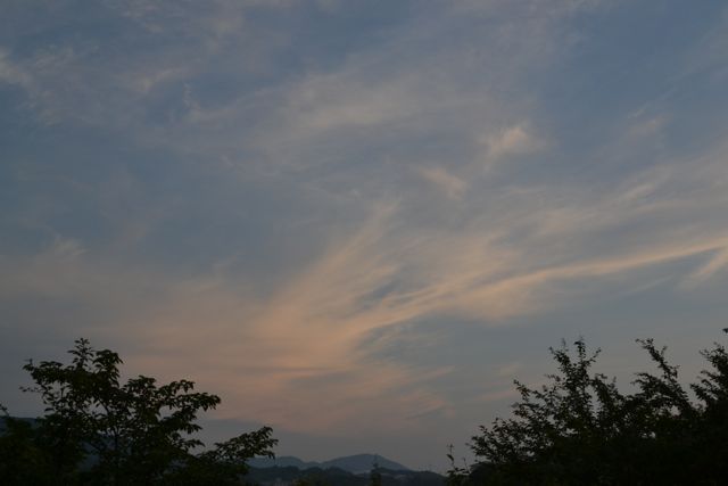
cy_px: 243
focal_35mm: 52
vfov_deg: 25.8
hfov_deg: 37.8
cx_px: 364
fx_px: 1062
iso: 400
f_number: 8
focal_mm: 35
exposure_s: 1/250
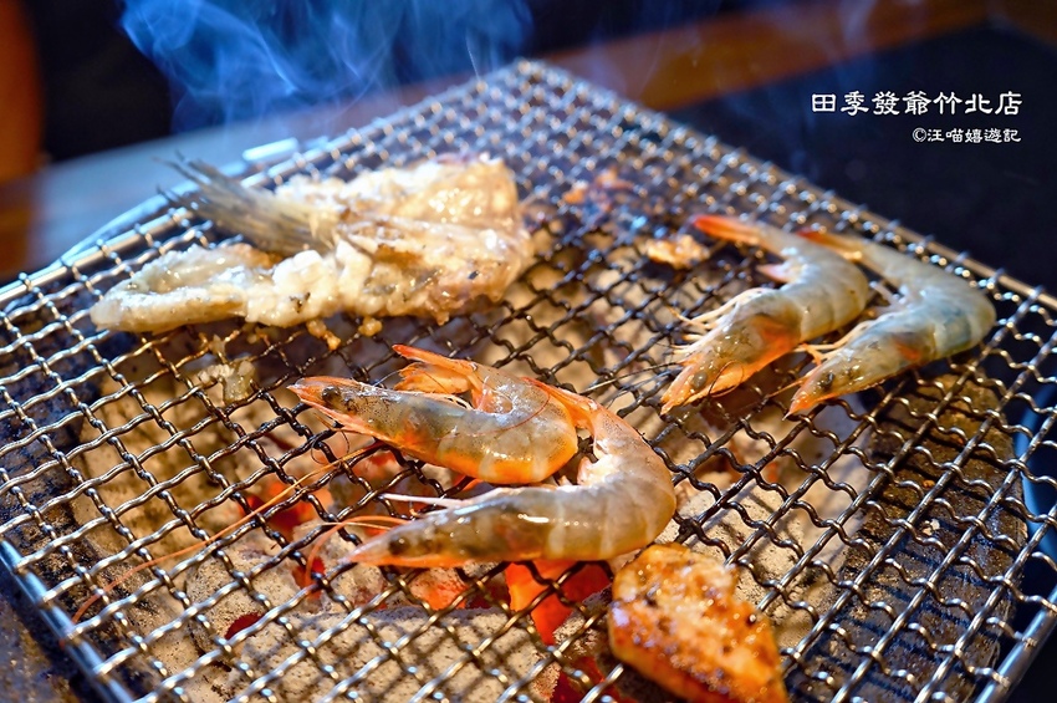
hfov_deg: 58.8
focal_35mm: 32
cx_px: 528
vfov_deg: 41.0
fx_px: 939
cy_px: 352
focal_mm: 32
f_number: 4
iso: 800
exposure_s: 1/60
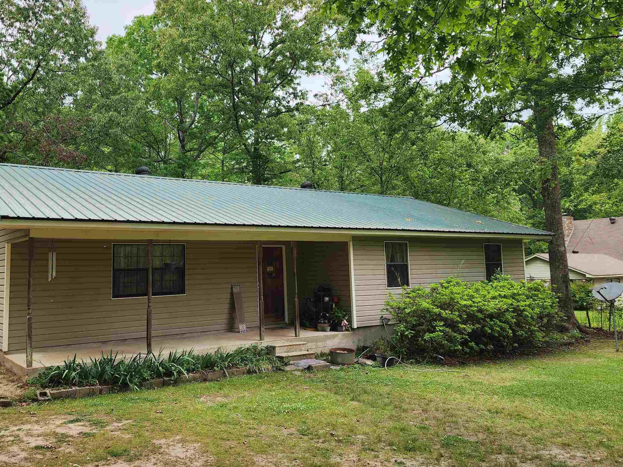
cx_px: 247
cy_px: 204
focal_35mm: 31
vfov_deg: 45.3
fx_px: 558
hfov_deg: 57.9
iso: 12
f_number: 1.8
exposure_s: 1/385
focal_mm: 6.4
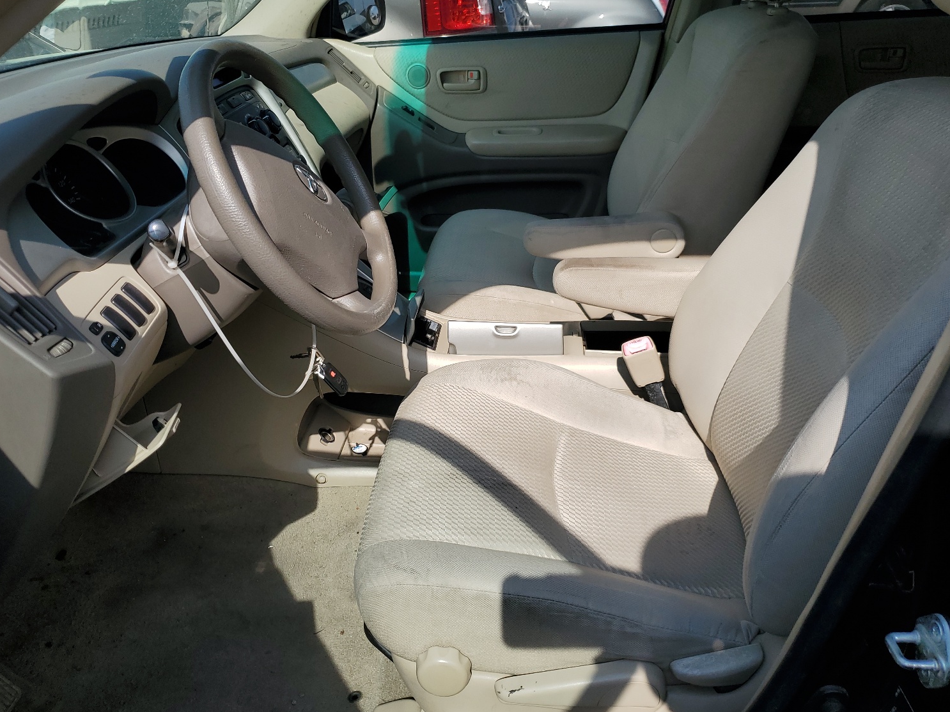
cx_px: 444
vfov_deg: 49.7
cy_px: 341
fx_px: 768
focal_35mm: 28
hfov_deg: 63.4
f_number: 1.5
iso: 50
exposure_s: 1/3333
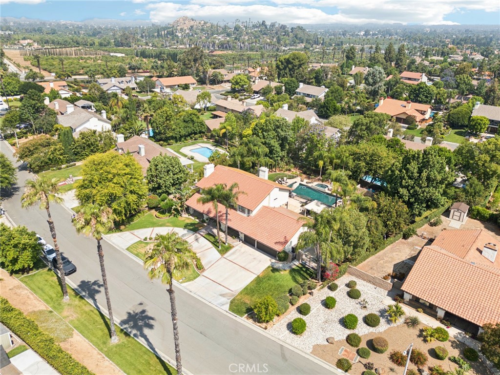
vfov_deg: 56.8
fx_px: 347
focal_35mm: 24
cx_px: 250
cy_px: 188
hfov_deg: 71.6
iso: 110
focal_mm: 6.72
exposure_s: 1/1600
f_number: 1.7
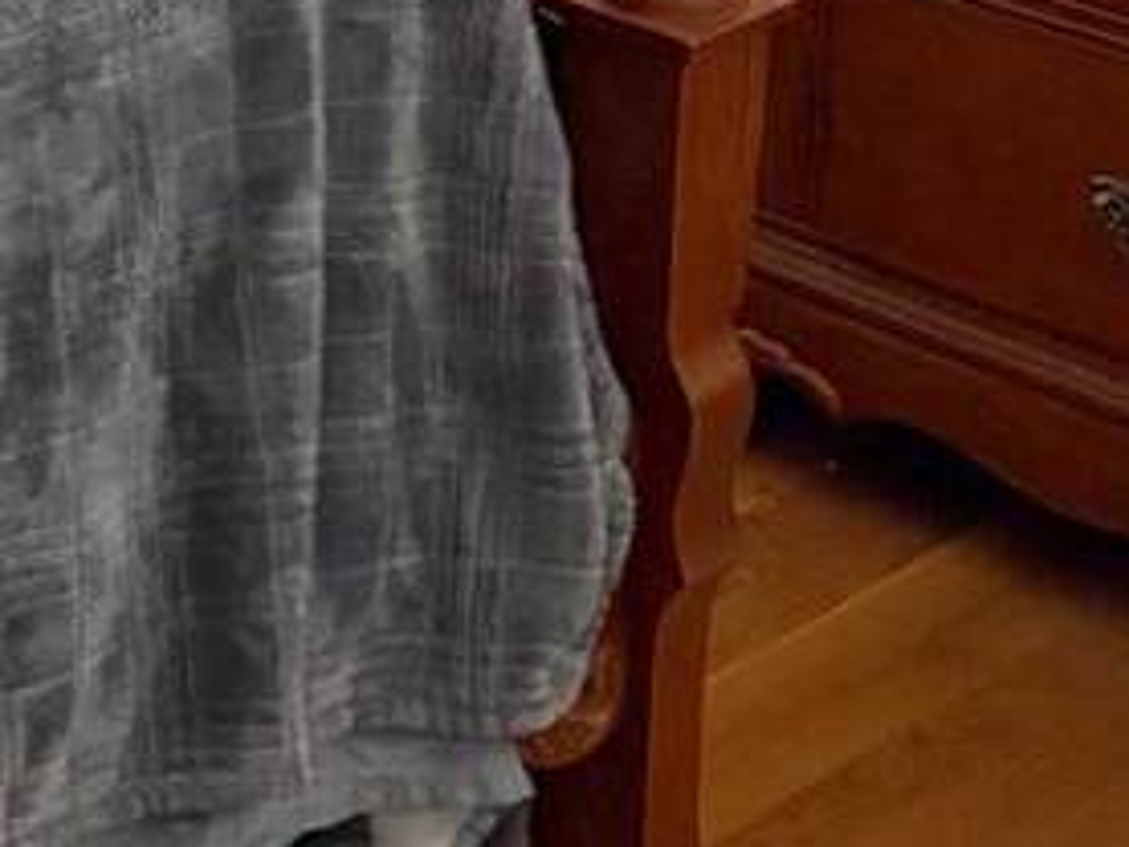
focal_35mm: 120
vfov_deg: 11.9
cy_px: -387
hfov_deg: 15.0
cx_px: -652
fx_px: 3915
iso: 320
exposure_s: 1/60
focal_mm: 5.96
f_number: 1.6
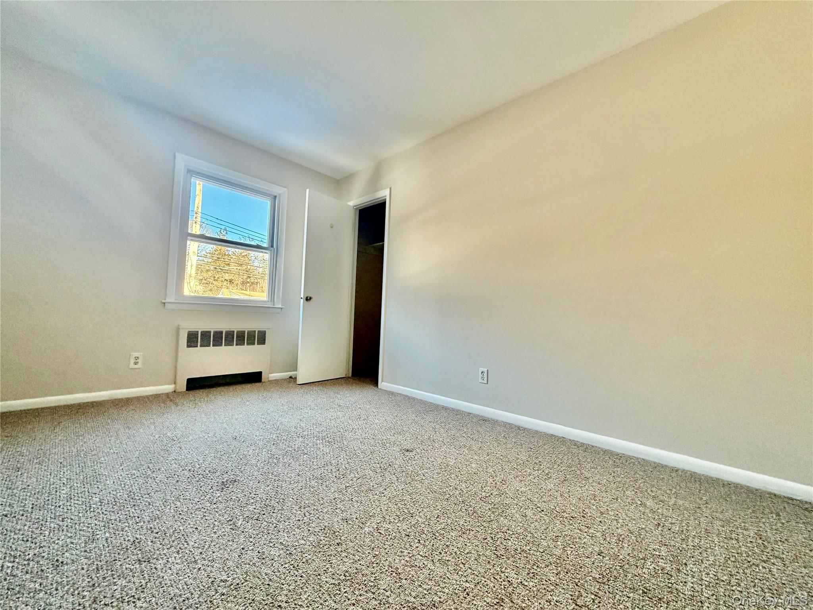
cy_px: 305
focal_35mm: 14
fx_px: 329
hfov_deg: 102.1
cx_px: 406
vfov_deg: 85.7
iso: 320
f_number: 2.2
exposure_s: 1/121
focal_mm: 2.22
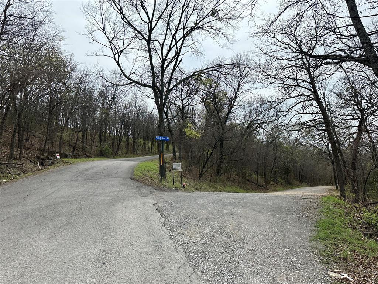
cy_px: 142
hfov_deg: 71.6
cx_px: 189
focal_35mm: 24
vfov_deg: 56.8
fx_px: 262
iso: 80
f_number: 1.78
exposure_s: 1/6623
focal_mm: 6.86
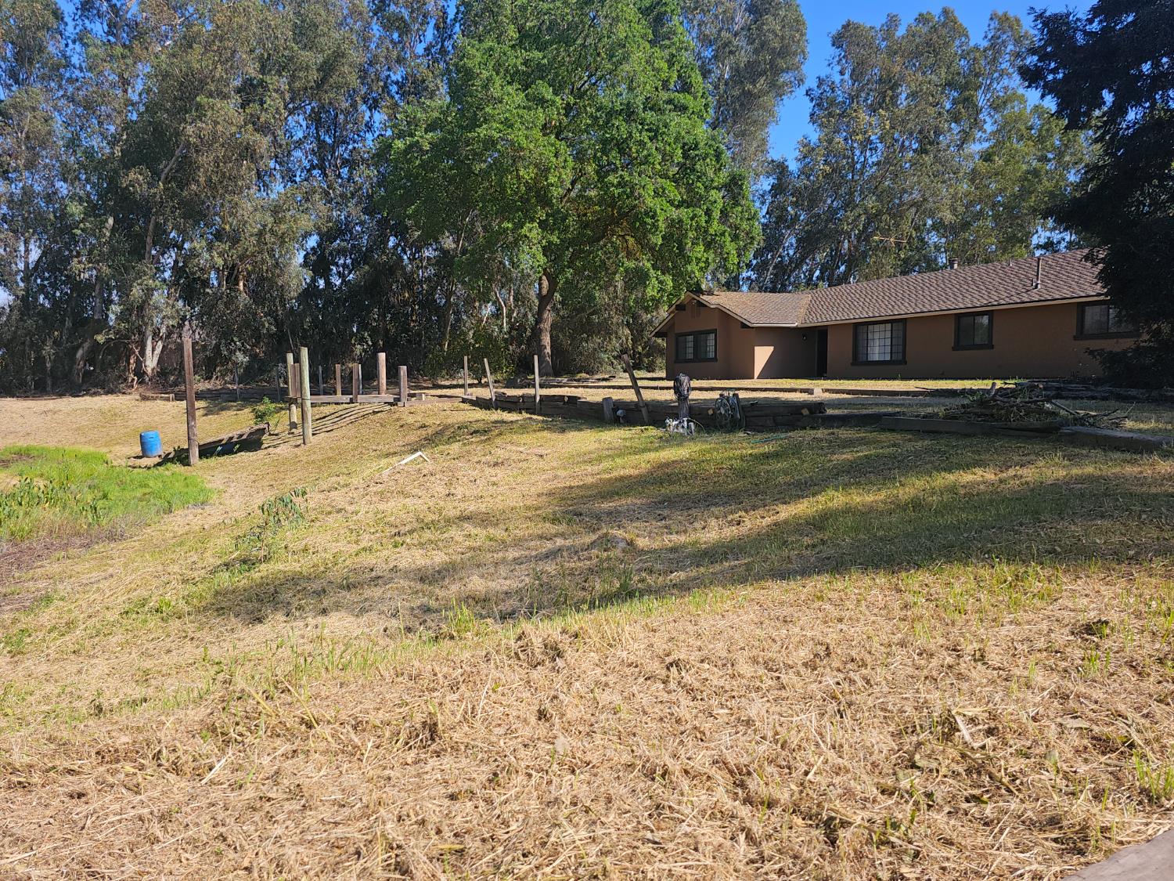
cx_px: 587
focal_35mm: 23
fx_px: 780
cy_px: 440
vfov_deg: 58.9
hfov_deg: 73.9
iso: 10
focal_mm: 6.3
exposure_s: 1/494
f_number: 1.7
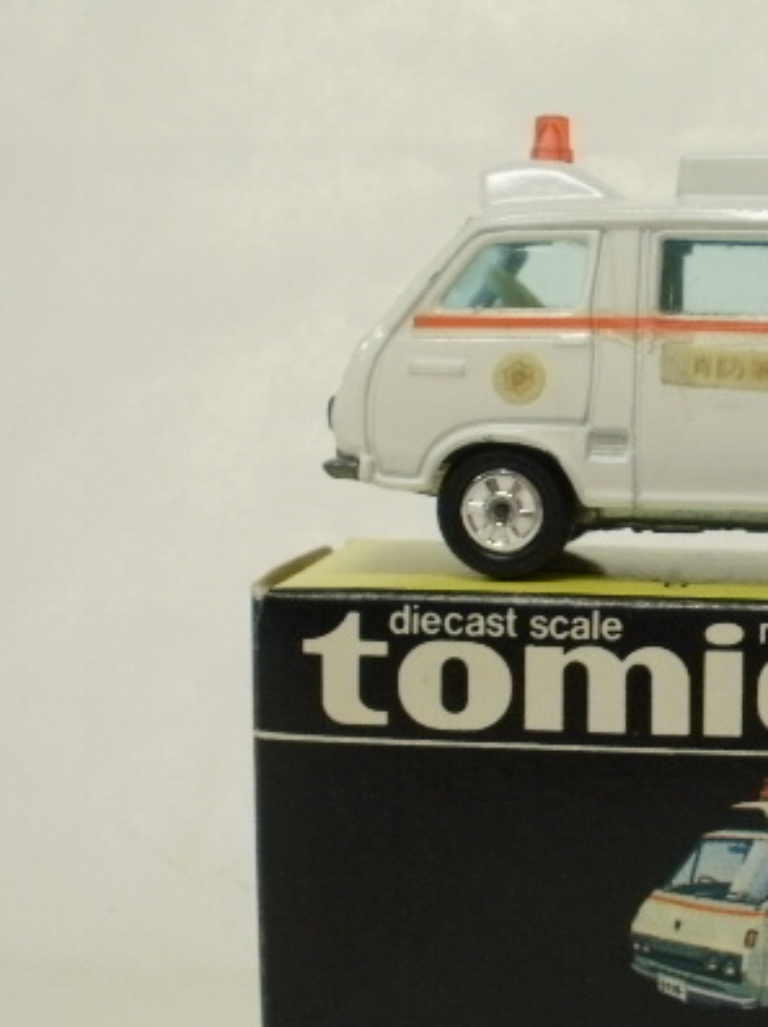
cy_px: 587
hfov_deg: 19.9
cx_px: 804
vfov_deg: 27.4
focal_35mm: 71
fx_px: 2104
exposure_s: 1/13
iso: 125
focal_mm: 7.7
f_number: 4
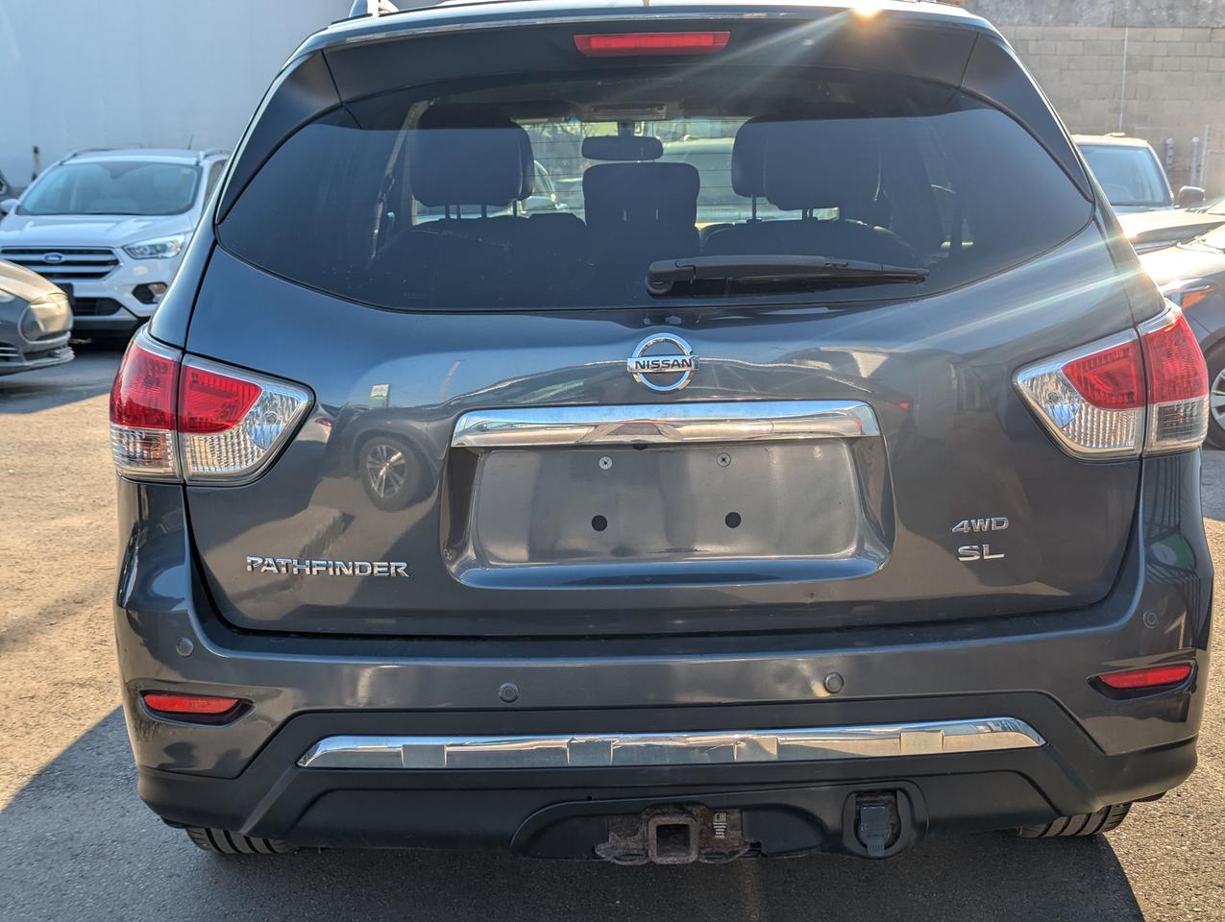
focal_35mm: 48
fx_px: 1701
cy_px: 461
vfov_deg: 30.3
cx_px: 612
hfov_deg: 39.6
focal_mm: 6.81
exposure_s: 1/986
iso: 42
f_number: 1.85
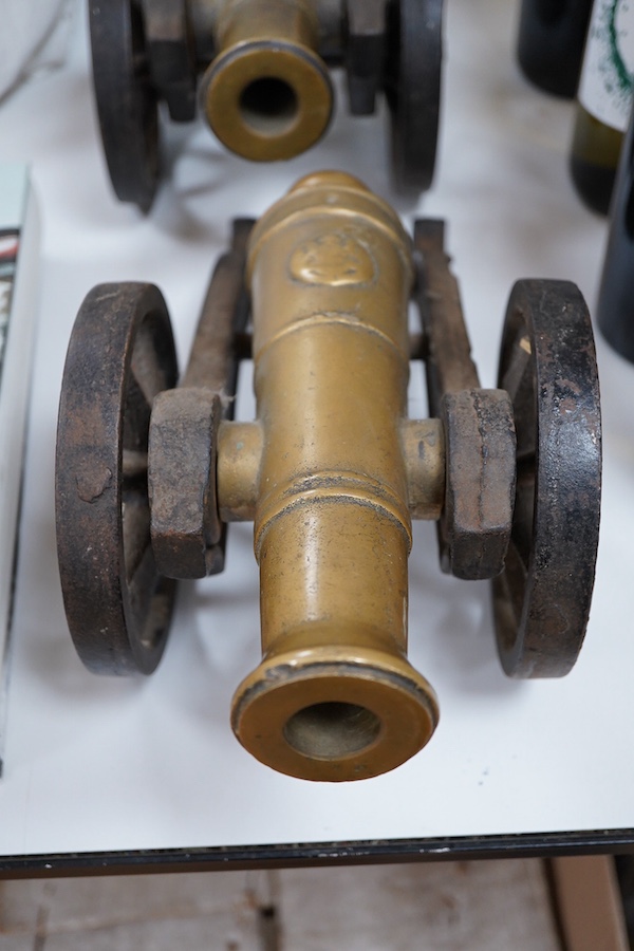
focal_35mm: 45
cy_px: 476
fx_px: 1189
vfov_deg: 43.6
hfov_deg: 29.9
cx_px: 317
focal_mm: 30
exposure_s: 1/125
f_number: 3.5
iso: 1250
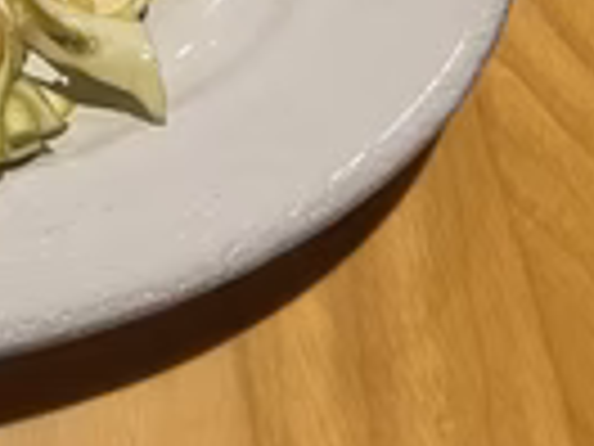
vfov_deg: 17.8
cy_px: -77
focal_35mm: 79
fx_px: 1356
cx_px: -248
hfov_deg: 21.5
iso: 80
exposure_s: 1/60
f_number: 1.5
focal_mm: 5.7
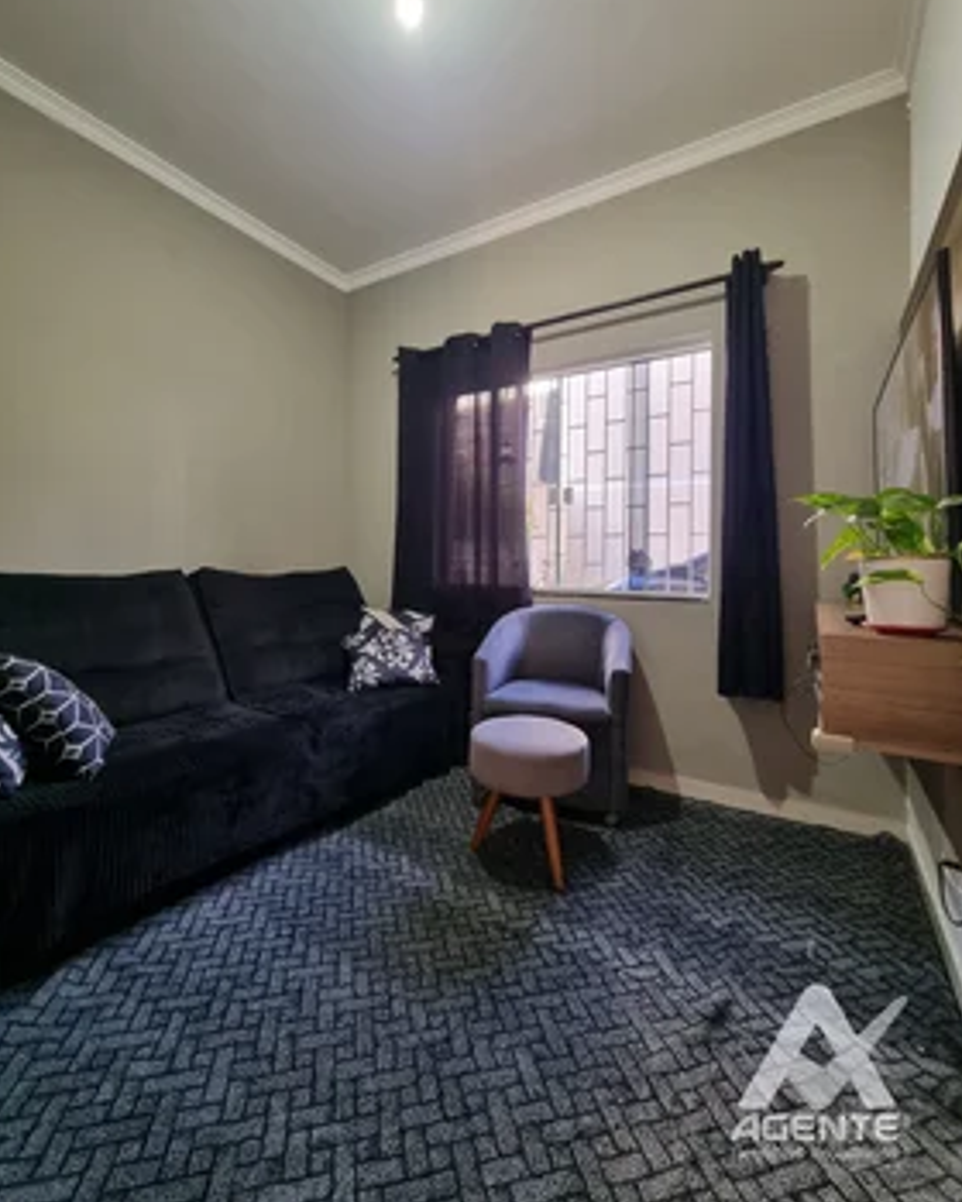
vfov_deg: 100.5
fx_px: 498
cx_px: 467
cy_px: 553
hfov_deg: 88.0
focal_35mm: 14
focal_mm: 2.2
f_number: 2.2
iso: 320
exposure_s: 1/40
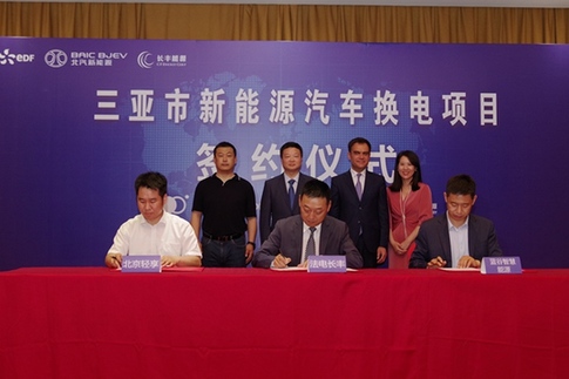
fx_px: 521
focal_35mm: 33
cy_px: 190
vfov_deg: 39.9
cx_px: 284
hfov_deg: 57.2
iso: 1600
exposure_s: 1/160
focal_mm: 33
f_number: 3.2
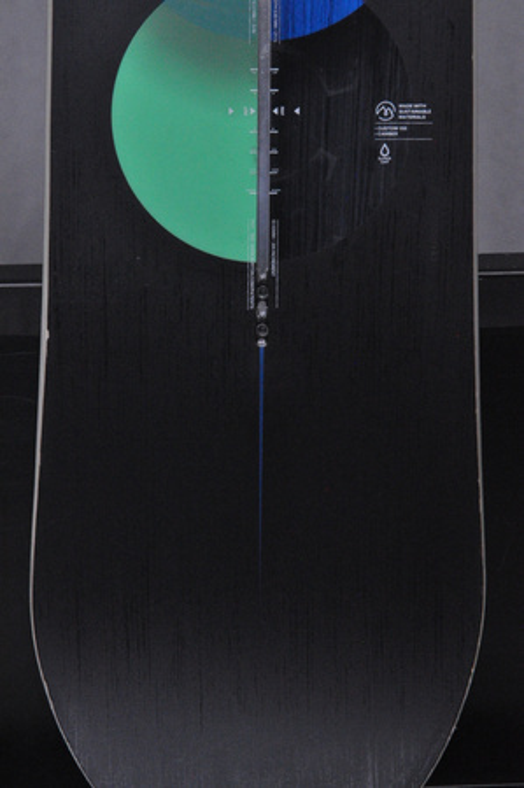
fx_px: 2626
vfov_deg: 17.1
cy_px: 394
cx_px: 262
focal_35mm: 120
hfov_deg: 11.4
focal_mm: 80
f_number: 11
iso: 3200
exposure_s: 1/125
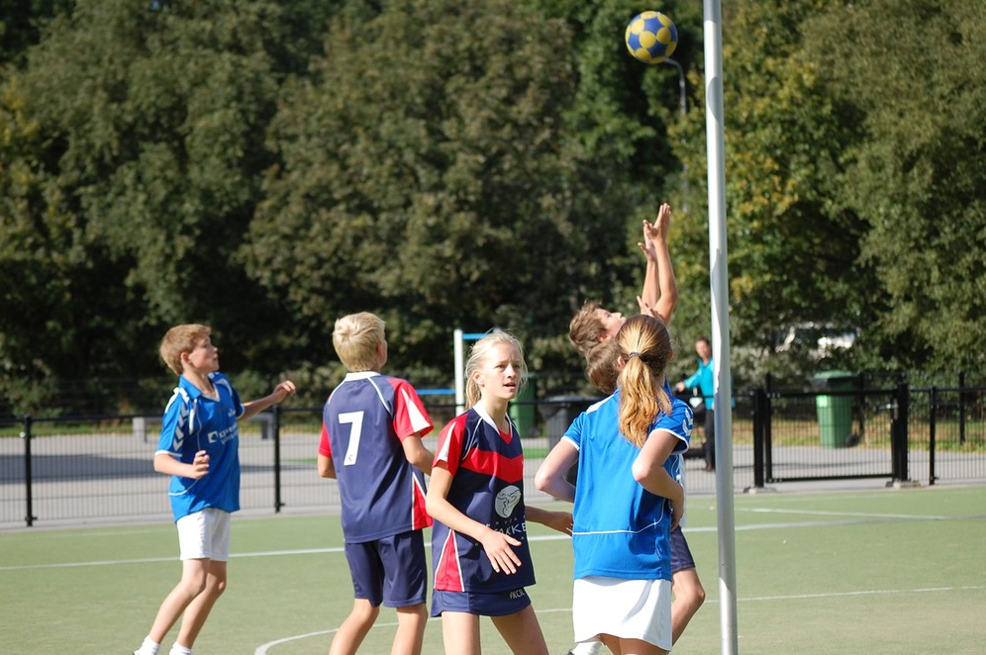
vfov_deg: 12.3
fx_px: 3037
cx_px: 490
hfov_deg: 18.4
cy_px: 334
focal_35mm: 111
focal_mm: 72
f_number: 4.2
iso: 250
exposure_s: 1/1000
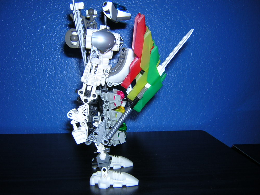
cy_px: 97
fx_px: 278
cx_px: 129
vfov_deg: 38.7
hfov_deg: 50.1
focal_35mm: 37
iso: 100
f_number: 2.6
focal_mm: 4.7
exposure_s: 1/60.1
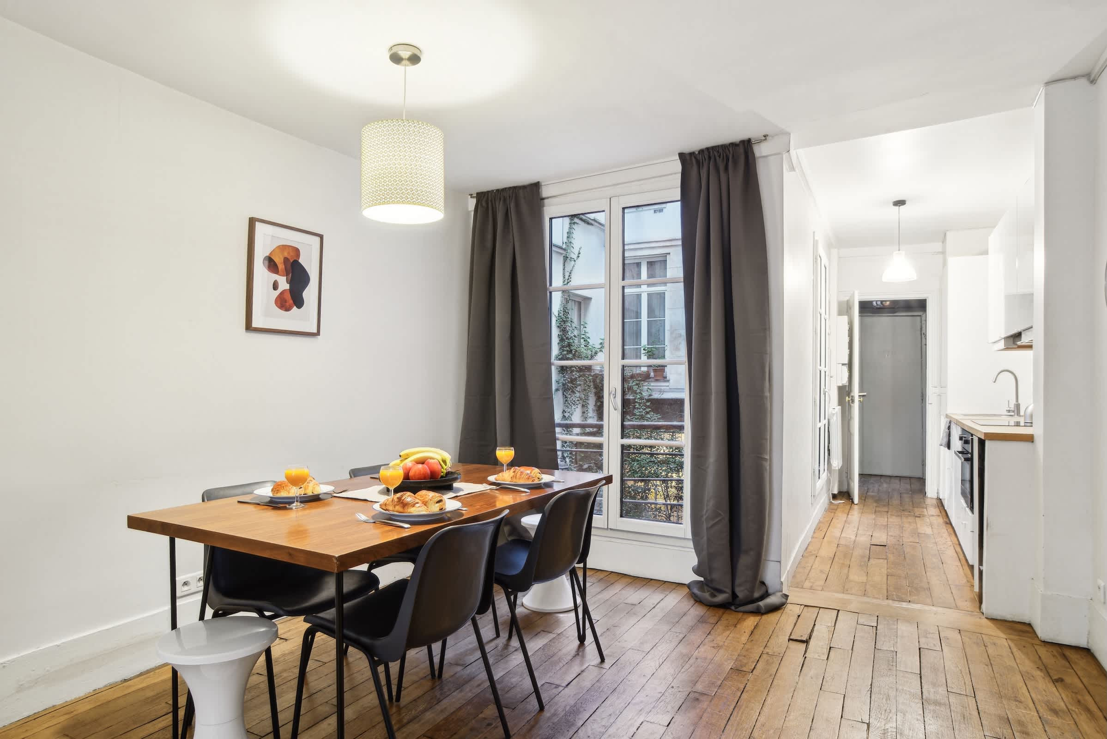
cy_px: 370
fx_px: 615
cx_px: 554
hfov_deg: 84.0
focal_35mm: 20
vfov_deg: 62.0
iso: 100
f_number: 11
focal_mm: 20
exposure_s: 10
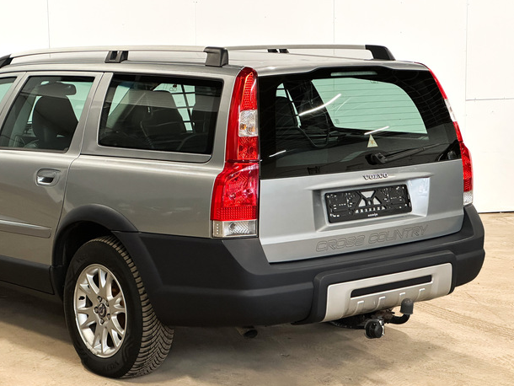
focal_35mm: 82
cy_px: 190
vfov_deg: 18.0
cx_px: 241
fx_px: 1218
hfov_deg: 23.8
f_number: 2.8
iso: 640
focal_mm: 9
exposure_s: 1/50
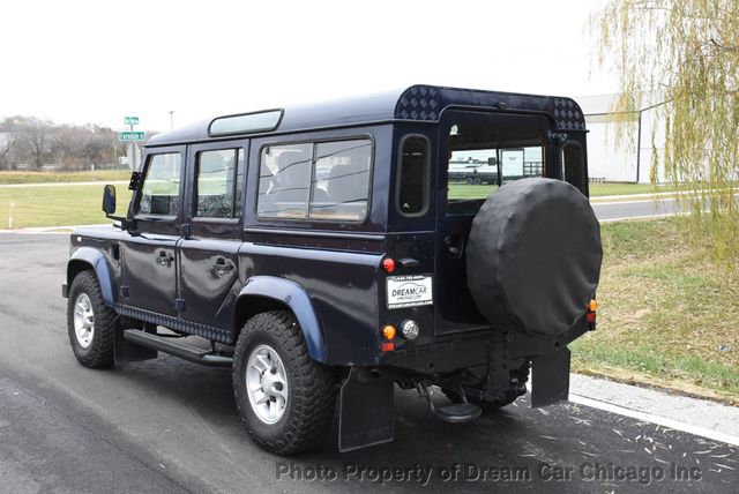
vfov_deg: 33.1
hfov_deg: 47.9
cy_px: 247
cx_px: 370
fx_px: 832
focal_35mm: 40
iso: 2000
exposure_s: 1/100
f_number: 13
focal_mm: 27
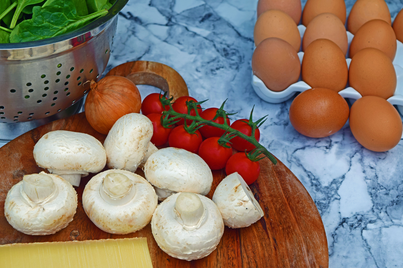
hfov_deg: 24.6
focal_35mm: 82
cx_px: 202
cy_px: 134
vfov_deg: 16.6
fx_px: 923
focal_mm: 55
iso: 200
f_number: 8
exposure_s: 1/250
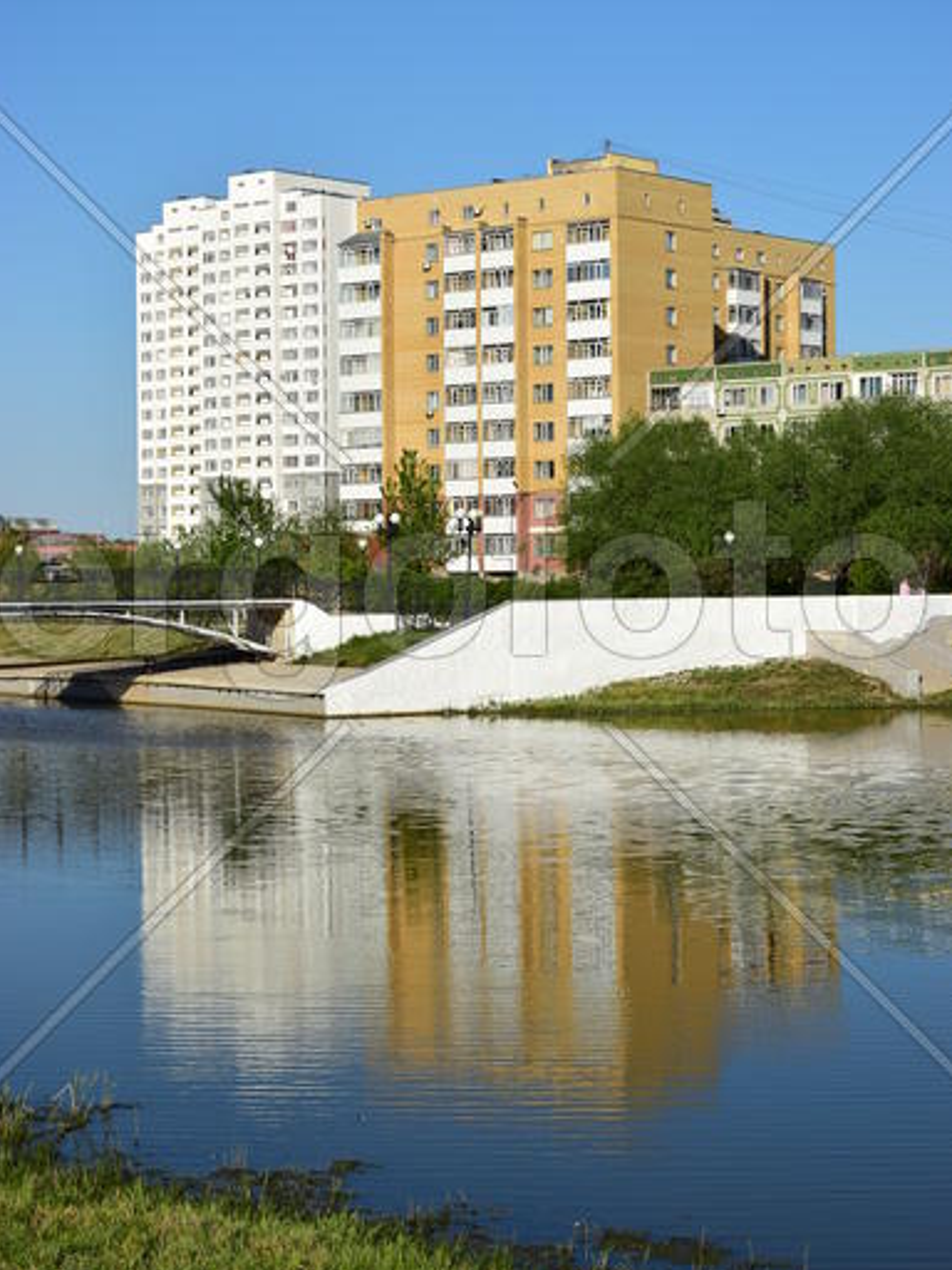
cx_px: 477
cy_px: 595
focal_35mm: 74
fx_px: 2697
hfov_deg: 20.0
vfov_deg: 26.5
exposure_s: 1/400
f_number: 8
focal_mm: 45
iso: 100
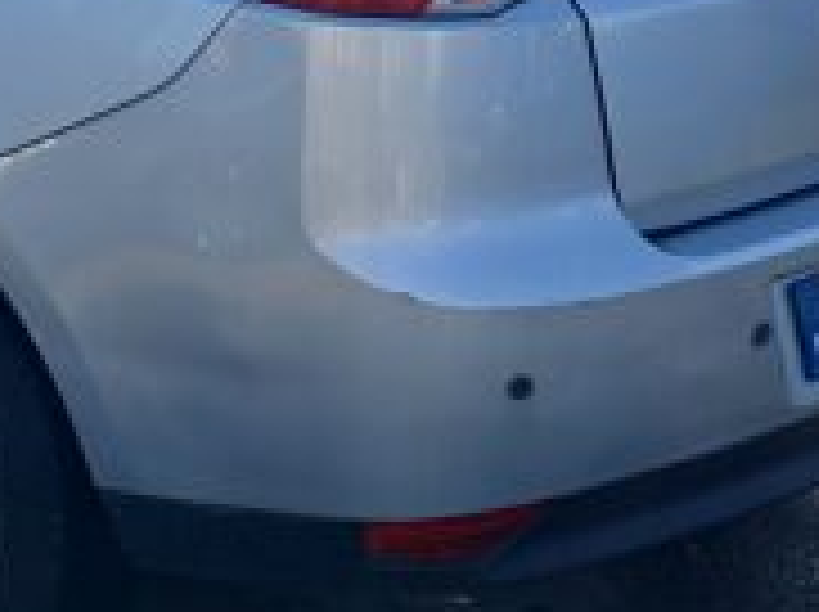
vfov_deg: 13.4
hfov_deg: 17.6
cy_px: 130
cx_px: 50
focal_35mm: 110
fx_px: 2599
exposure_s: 1/214
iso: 25
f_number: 2
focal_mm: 4.6
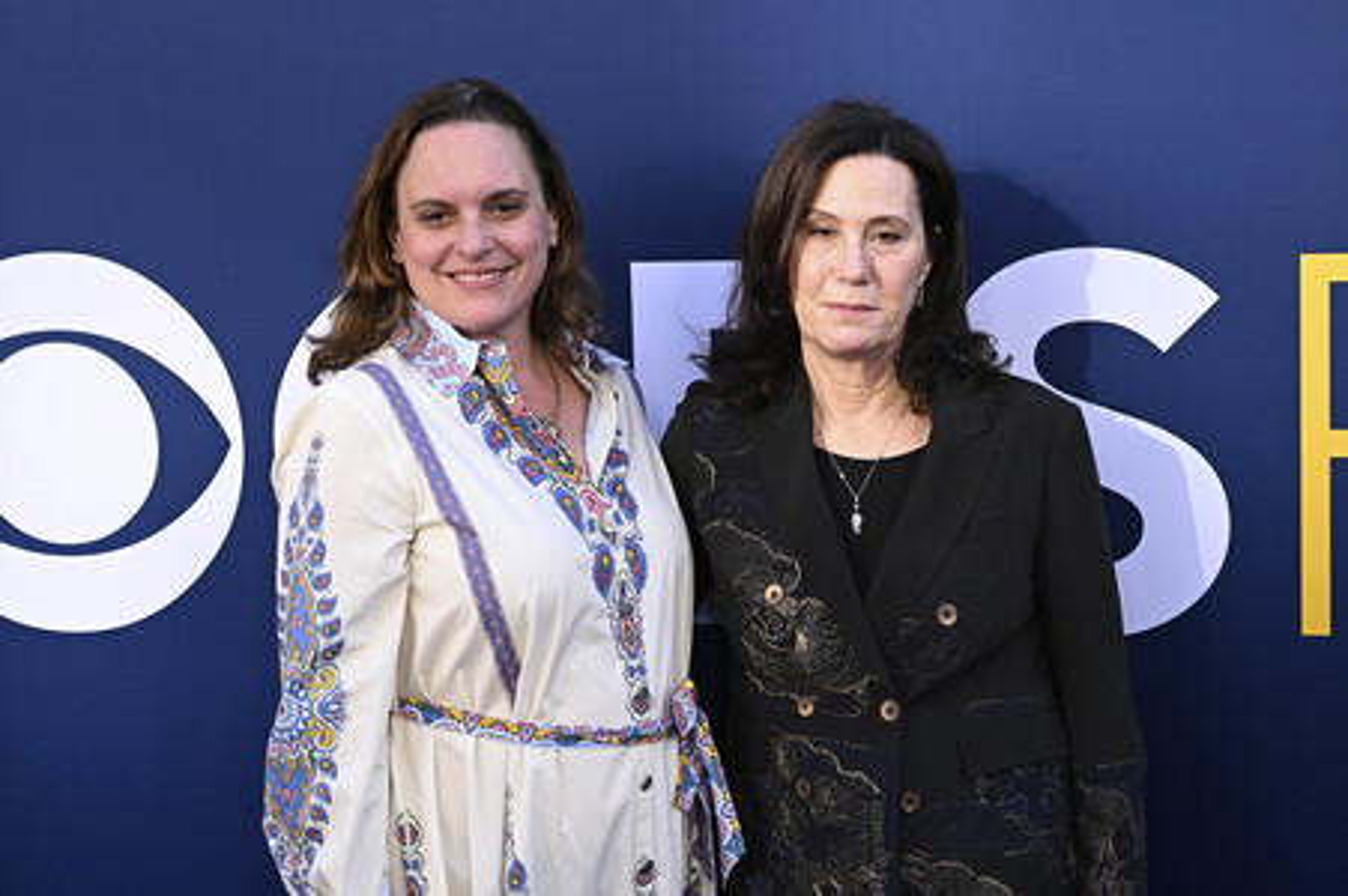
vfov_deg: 23.7
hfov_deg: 35.1
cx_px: 674
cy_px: 448
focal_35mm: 57
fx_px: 2133
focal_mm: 57
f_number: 5.6
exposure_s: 1/200
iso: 320
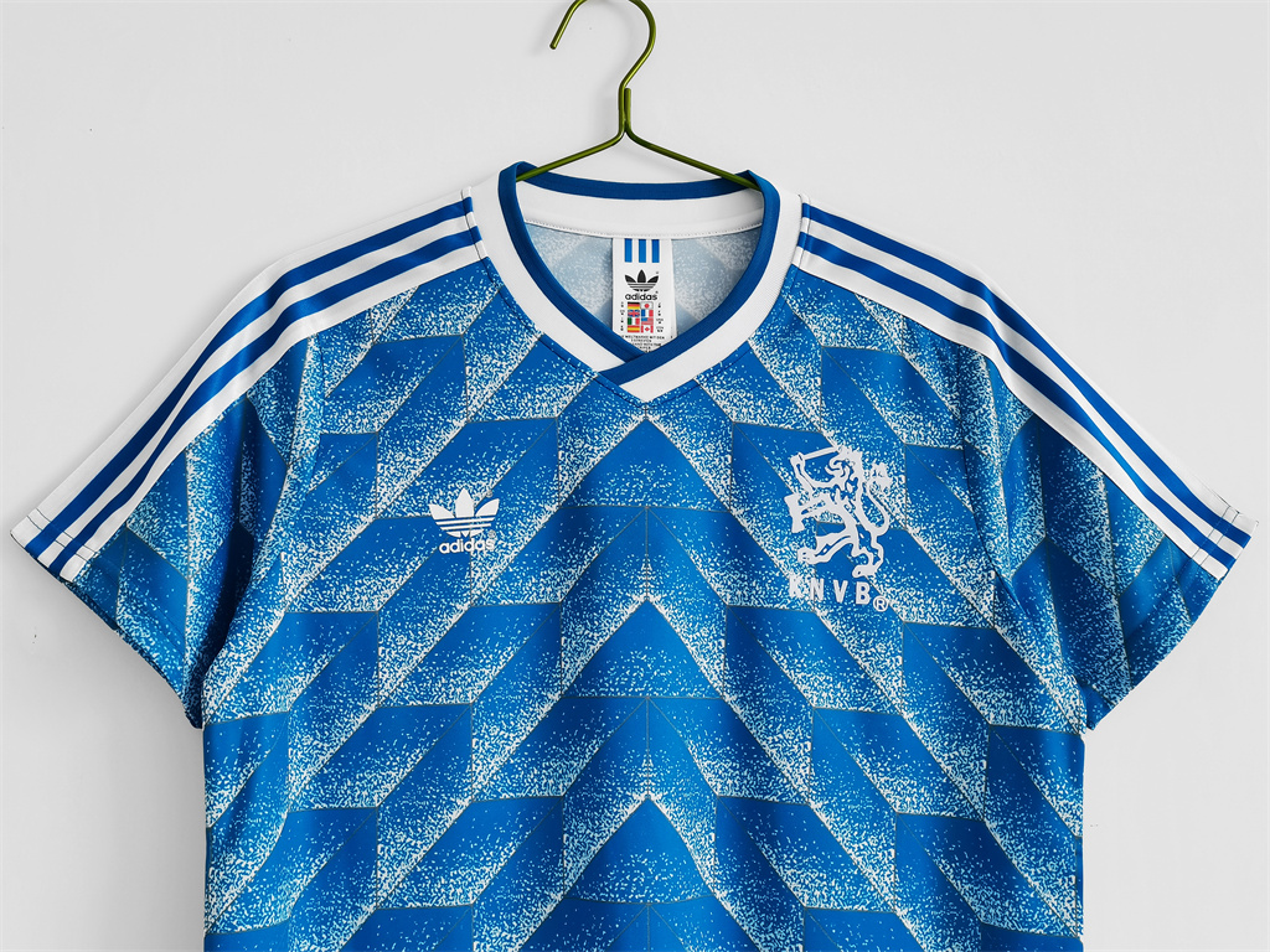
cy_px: 476
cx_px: 635
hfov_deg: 60.0
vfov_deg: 46.8
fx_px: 1101
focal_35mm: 30
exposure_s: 1/50
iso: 125
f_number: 1.8
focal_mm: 5.58
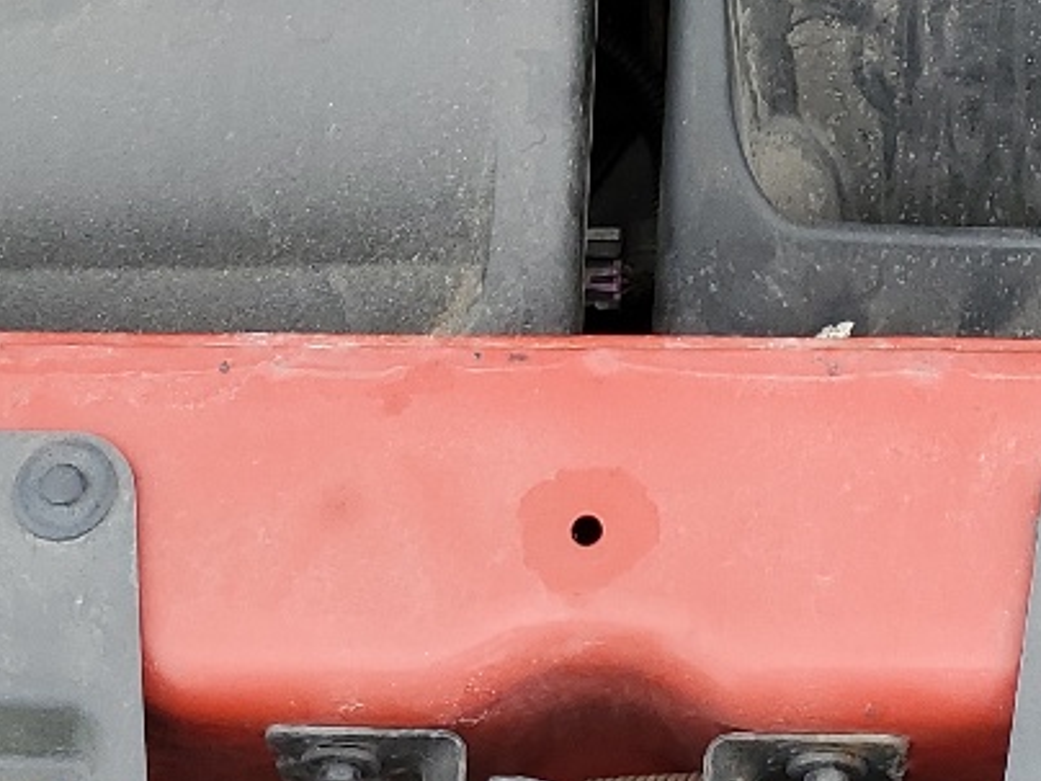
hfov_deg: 19.0
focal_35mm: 103
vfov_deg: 13.4
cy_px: -441
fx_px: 3097
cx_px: 732
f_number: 1.5
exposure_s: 1/323
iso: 50
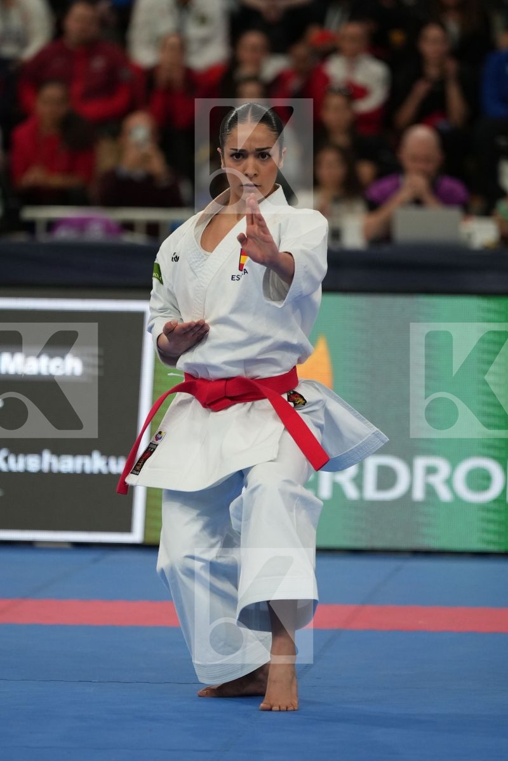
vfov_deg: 7.3
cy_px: 380
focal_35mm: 282
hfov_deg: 4.9
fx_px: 5969
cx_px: 254
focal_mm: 188
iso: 1600
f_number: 2.8
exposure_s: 1/1000
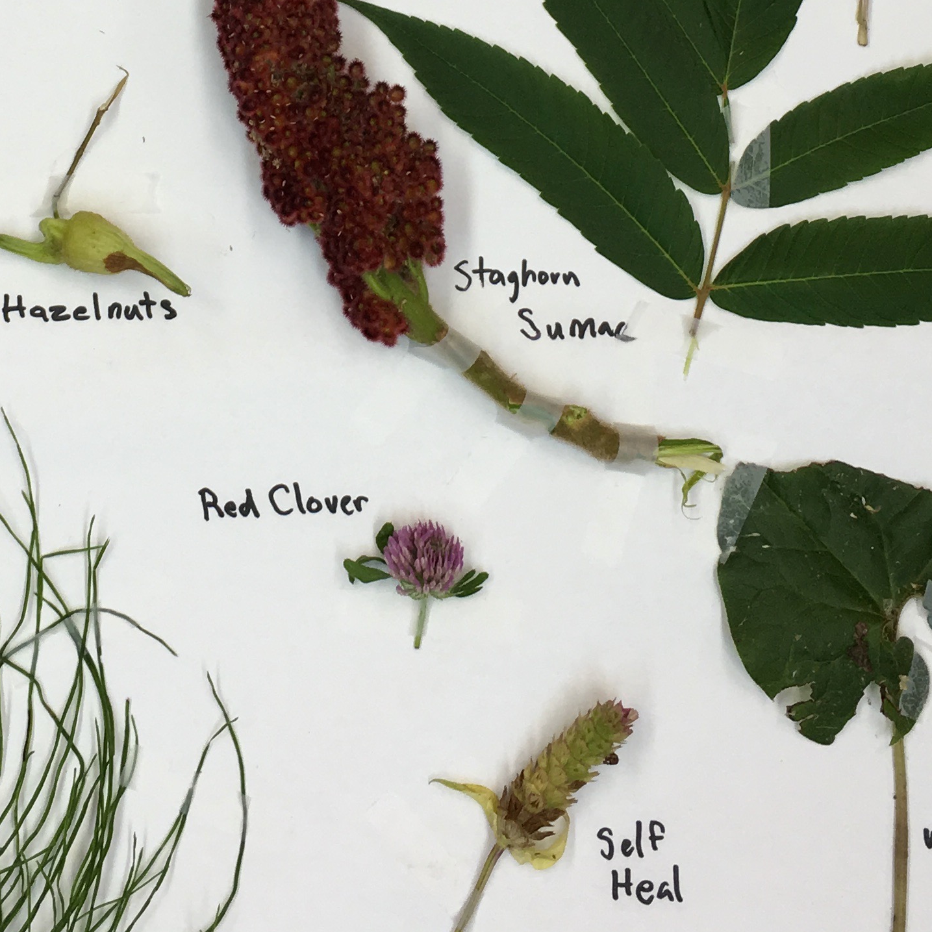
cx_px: 314
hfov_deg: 23.9
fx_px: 2193
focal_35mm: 72
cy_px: -5
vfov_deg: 23.0
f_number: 2.2
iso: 32
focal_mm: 4.15
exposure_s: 1/60
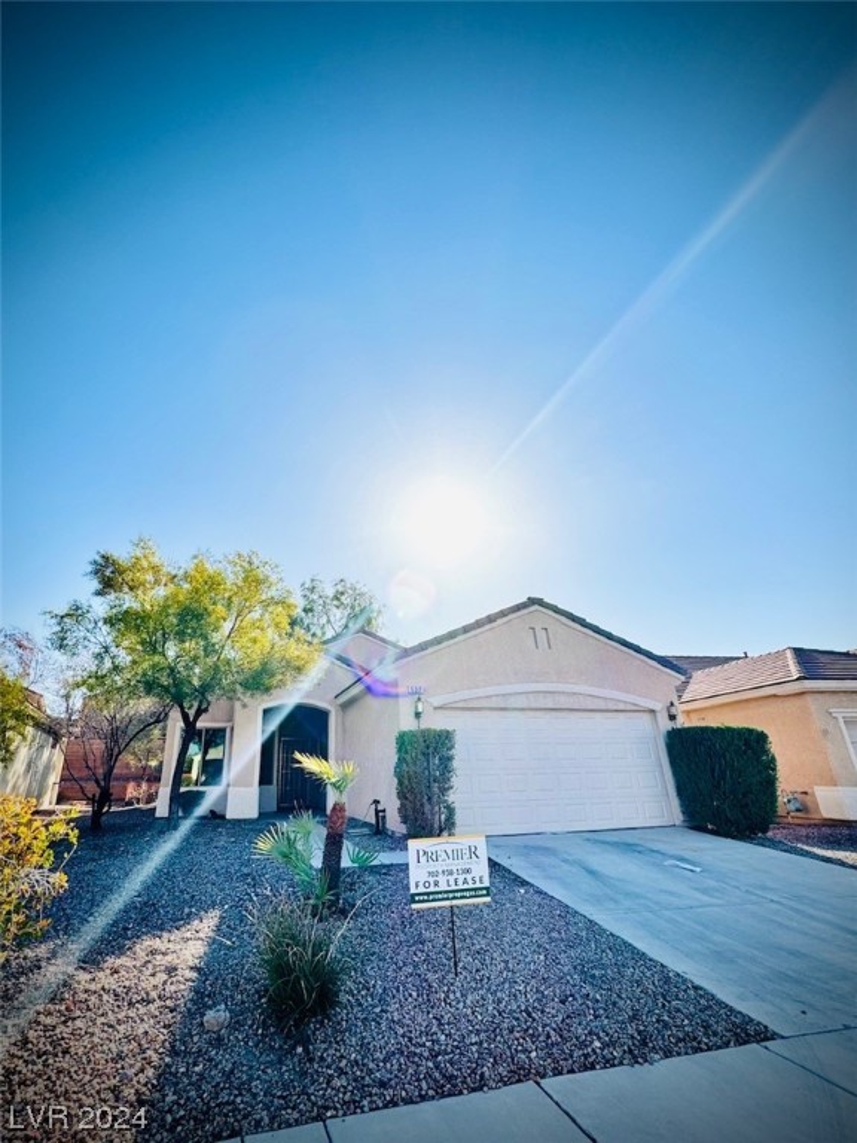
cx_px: 428
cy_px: 572
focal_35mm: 14
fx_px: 462
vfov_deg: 102.1
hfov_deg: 85.7
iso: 50
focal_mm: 2.22
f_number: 2.2
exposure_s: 1/910
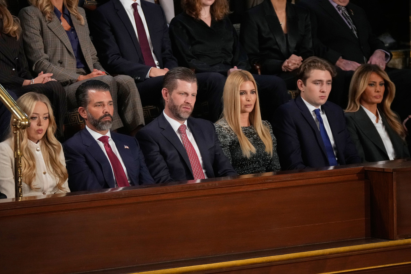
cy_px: 137
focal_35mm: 241
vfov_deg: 5.7
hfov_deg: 8.5
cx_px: 206
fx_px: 2752
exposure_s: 1/500
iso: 3200
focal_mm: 161
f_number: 2.8
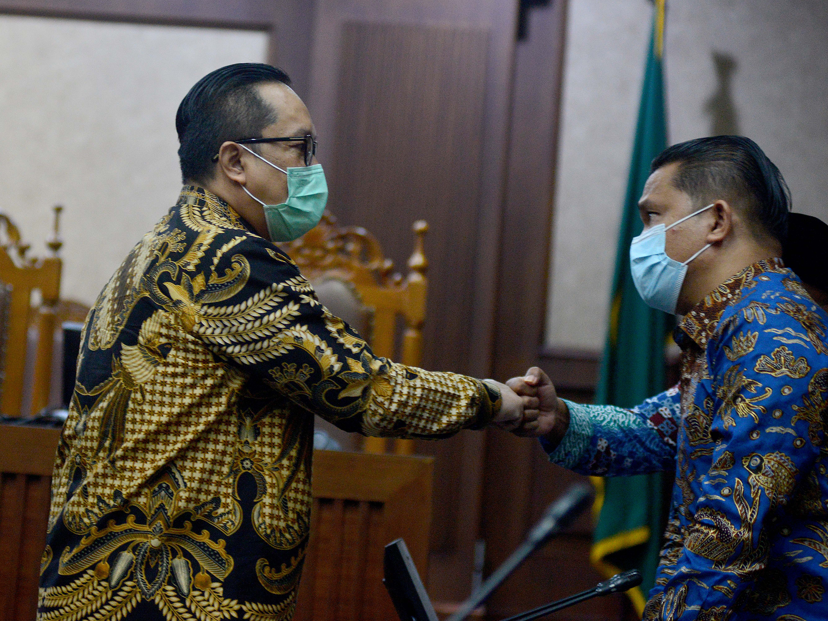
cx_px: 458
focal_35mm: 87
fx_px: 2081
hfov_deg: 22.5
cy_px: 310
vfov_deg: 17.0
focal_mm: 80
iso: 3200
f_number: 2.8
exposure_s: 1/125
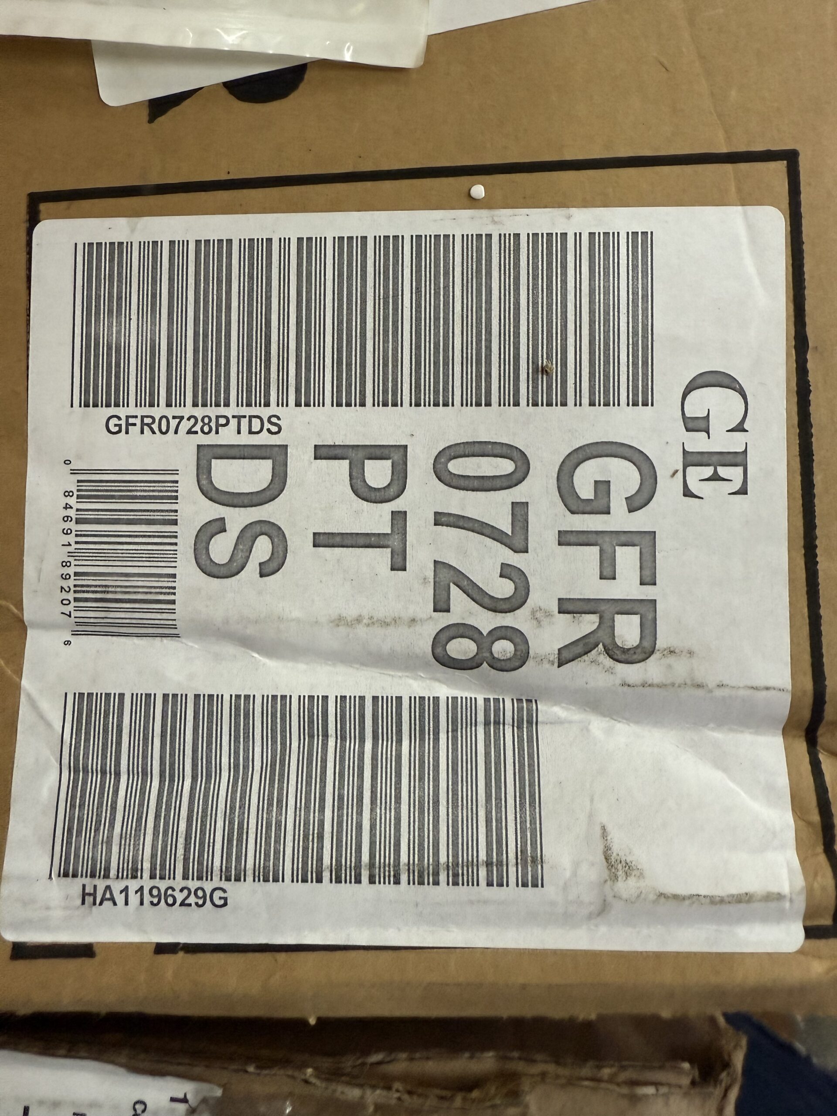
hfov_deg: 56.8
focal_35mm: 24
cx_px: 418
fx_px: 774
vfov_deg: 71.6
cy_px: 558
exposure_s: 1/60
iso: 320
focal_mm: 2.22
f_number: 2.2
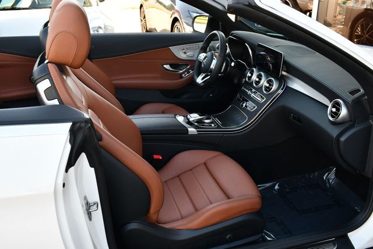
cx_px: 186
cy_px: 124
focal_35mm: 36
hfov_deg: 53.1
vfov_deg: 36.9
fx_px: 373
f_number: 4.5
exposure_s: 1/250
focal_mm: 18
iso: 400
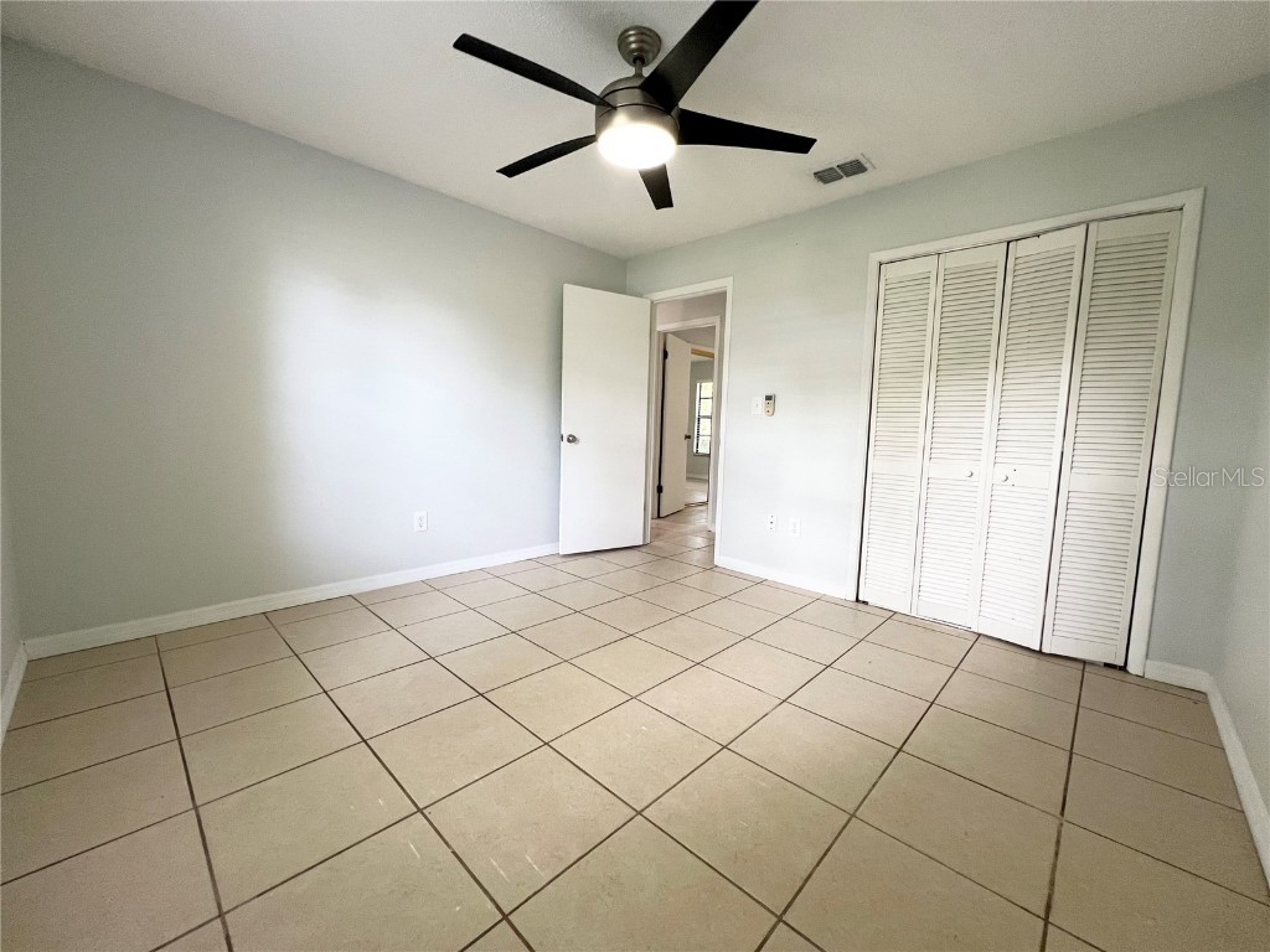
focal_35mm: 13
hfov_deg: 106.2
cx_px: 635
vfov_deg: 89.9
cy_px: 476
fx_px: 477
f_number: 1.8
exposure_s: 1/60
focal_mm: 1.57
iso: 160
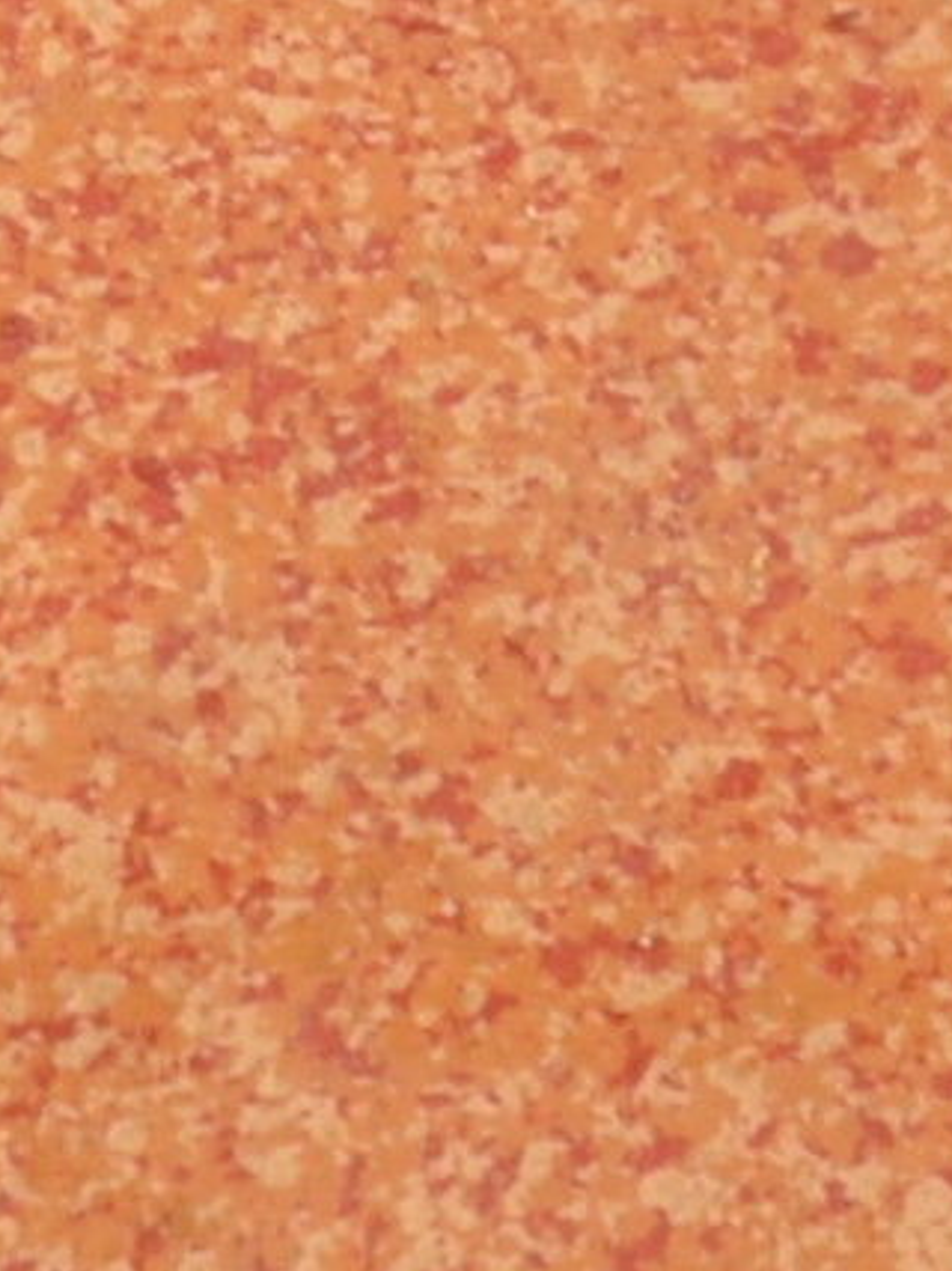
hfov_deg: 4.9
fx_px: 10970
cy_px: -869
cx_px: 2062
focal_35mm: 299
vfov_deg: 6.5
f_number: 11
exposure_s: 1/125
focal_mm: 24
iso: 100
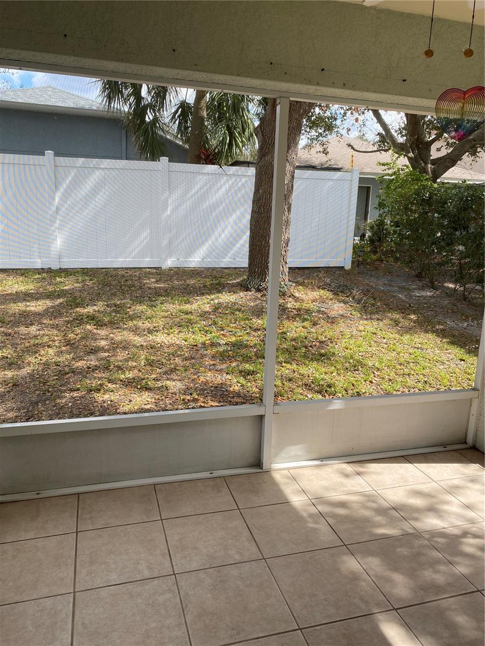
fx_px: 486
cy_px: 323
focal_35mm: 26
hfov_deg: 53.1
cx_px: 242
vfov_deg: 67.3
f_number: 1.8
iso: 32
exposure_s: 1/479
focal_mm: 4.25
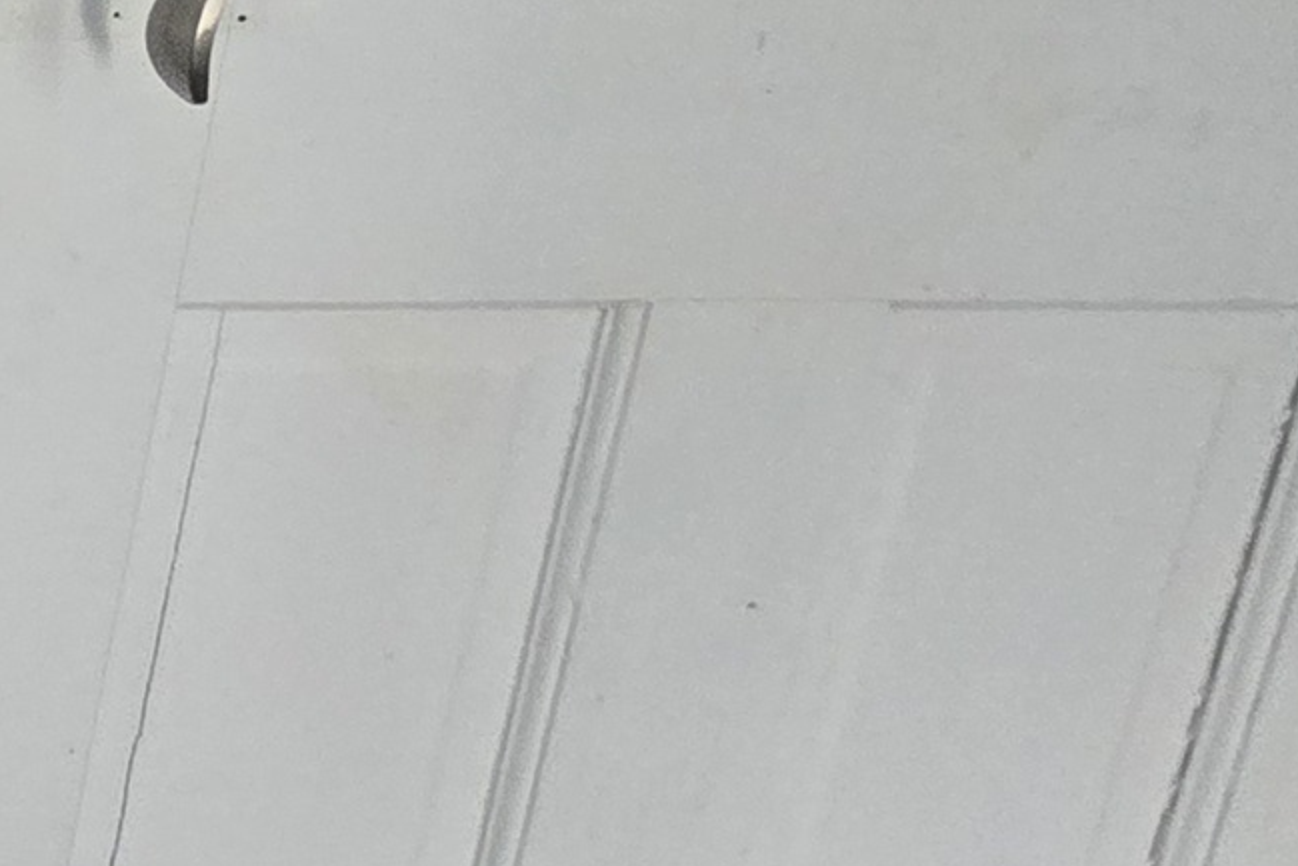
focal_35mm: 64
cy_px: -372
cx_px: -1636
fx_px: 2308
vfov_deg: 19.1
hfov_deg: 16.5
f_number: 2.2
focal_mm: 2.2
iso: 500
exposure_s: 1/60
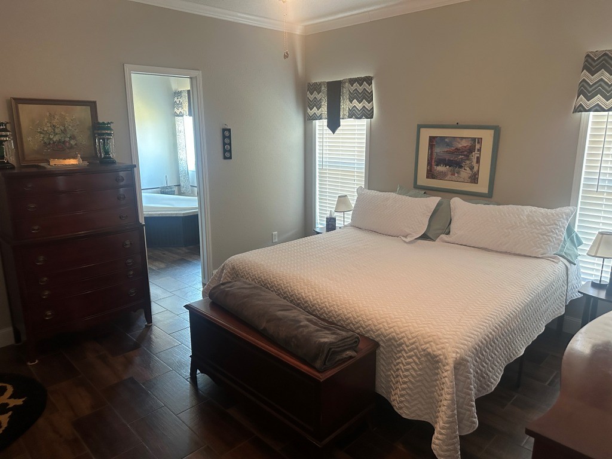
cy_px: 230
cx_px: 306
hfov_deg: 71.6
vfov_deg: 56.8
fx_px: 424
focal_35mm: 24
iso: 500
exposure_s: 1/60
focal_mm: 6.86
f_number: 1.78
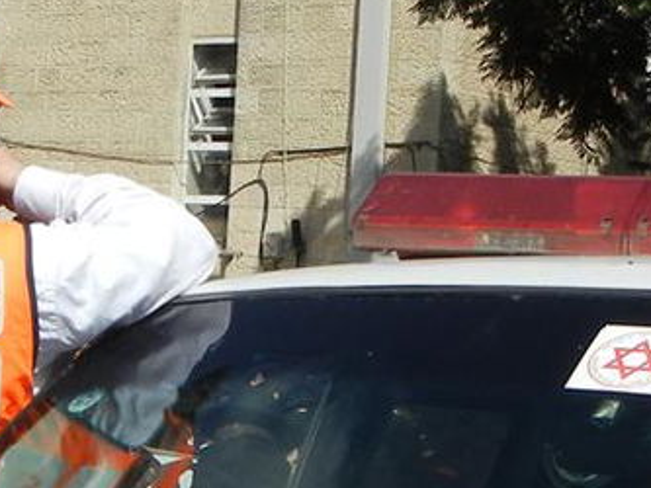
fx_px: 2370
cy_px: 281
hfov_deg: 15.6
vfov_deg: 11.8
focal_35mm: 126
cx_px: 186
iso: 160
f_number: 7
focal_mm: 5.4
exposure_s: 1/734
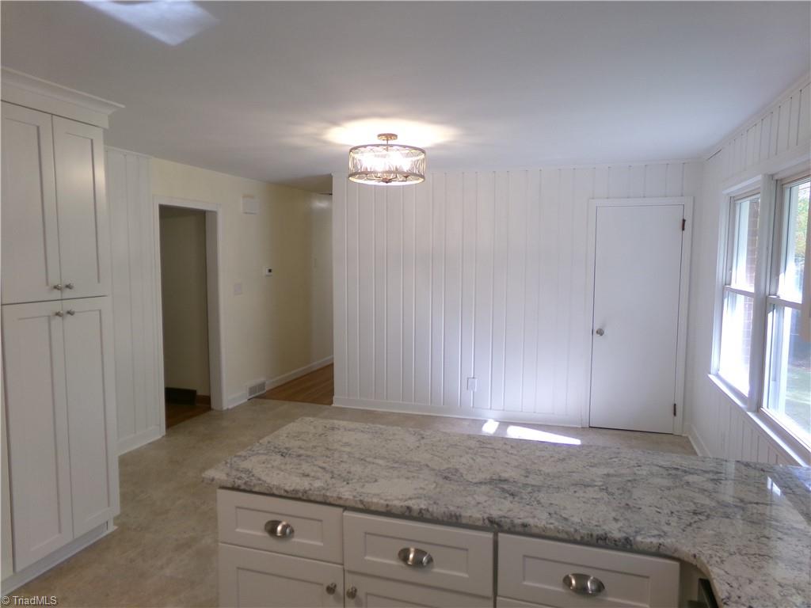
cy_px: 304
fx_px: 562
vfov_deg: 56.8
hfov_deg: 71.6
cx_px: 406
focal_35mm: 24
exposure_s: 1/34
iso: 126
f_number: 3.7
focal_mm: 4.3
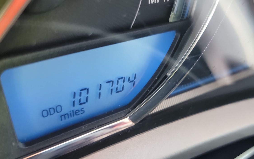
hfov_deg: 53.5
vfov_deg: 35.2
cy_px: 99
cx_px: 155
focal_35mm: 36
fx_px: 249
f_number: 1.8
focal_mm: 6.7
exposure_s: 1/59
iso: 859
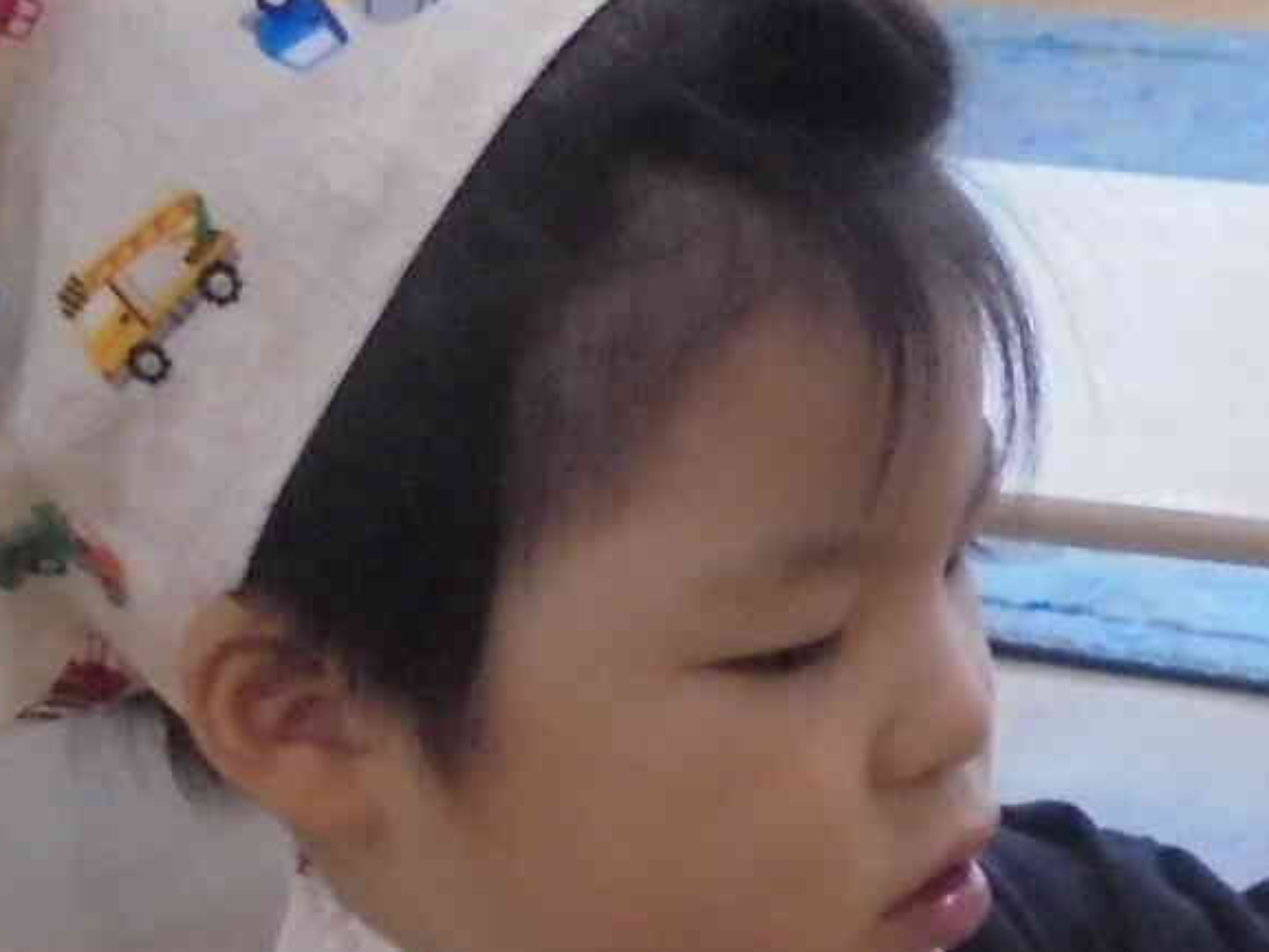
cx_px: 1564
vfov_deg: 12.0
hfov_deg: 16.1
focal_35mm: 117
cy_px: 1468
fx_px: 4289
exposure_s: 1/160
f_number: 3.5
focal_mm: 4.6
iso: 400
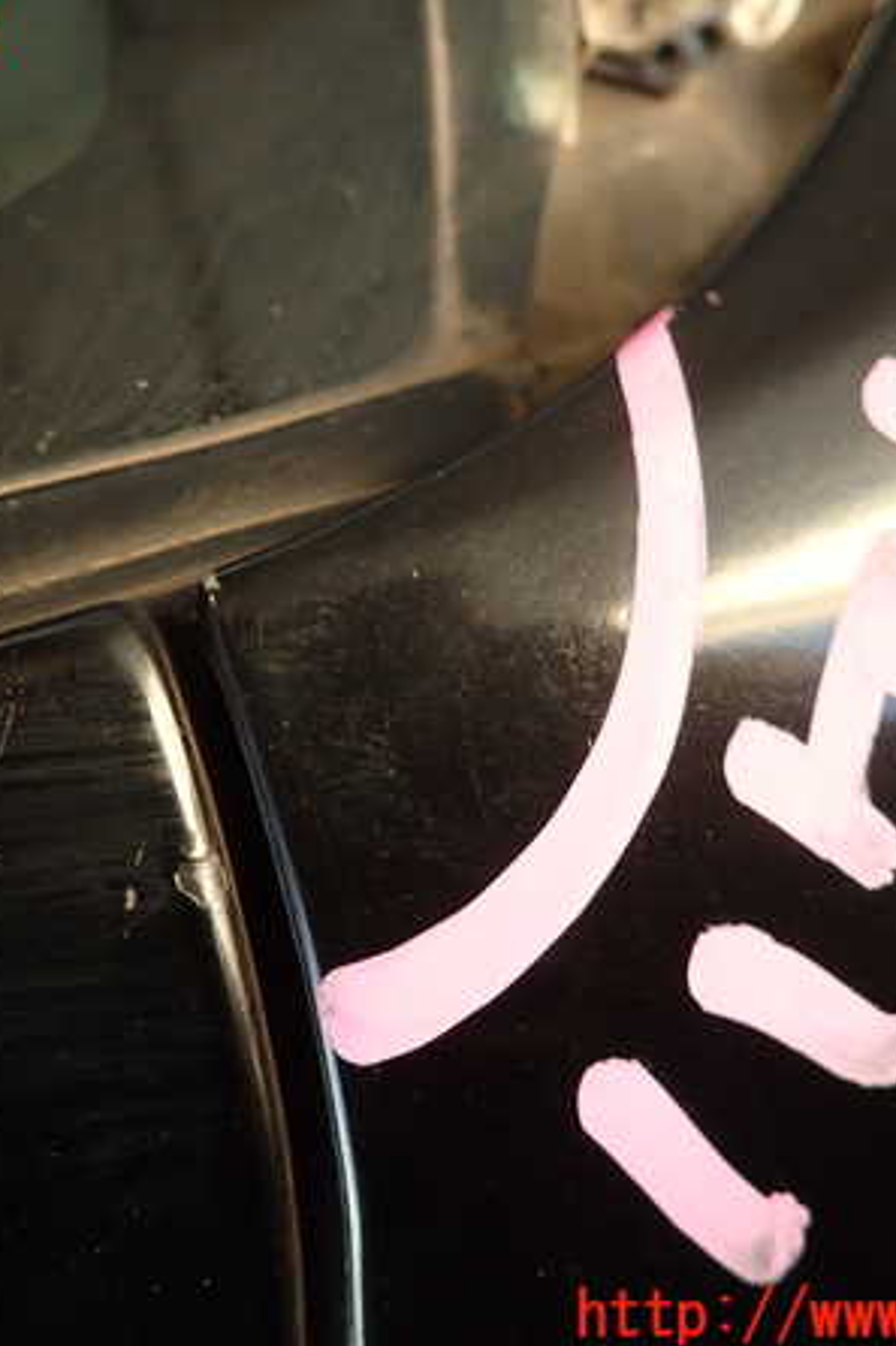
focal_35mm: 35
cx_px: 353
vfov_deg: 54.5
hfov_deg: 37.7
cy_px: 676
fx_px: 1308
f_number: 2
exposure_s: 1/100
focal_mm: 4.5
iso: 100
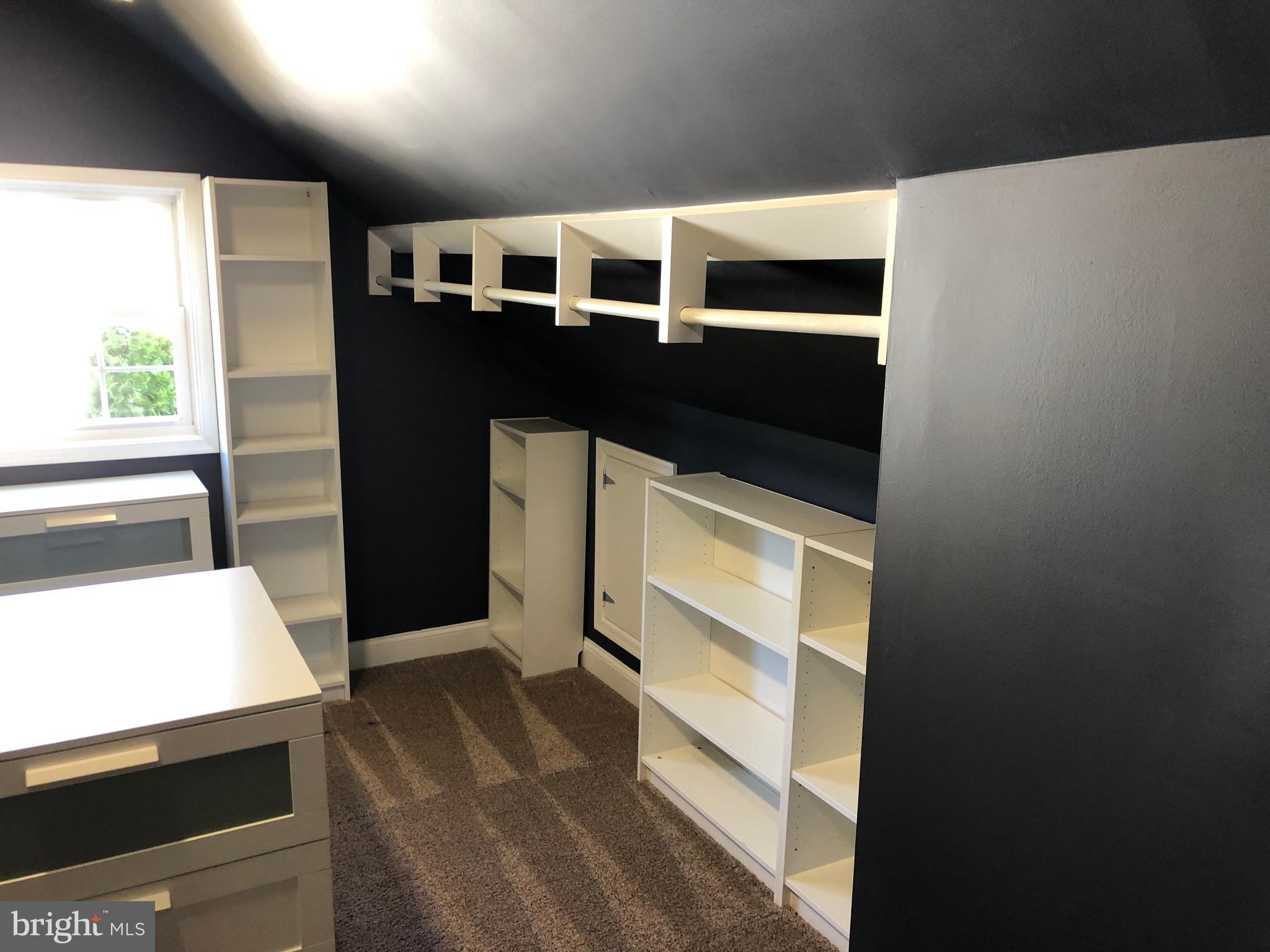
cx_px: 635
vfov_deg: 49.7
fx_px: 1027
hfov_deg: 63.4
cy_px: 476
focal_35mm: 28
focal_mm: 4
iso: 40
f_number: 1.8
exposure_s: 1/20
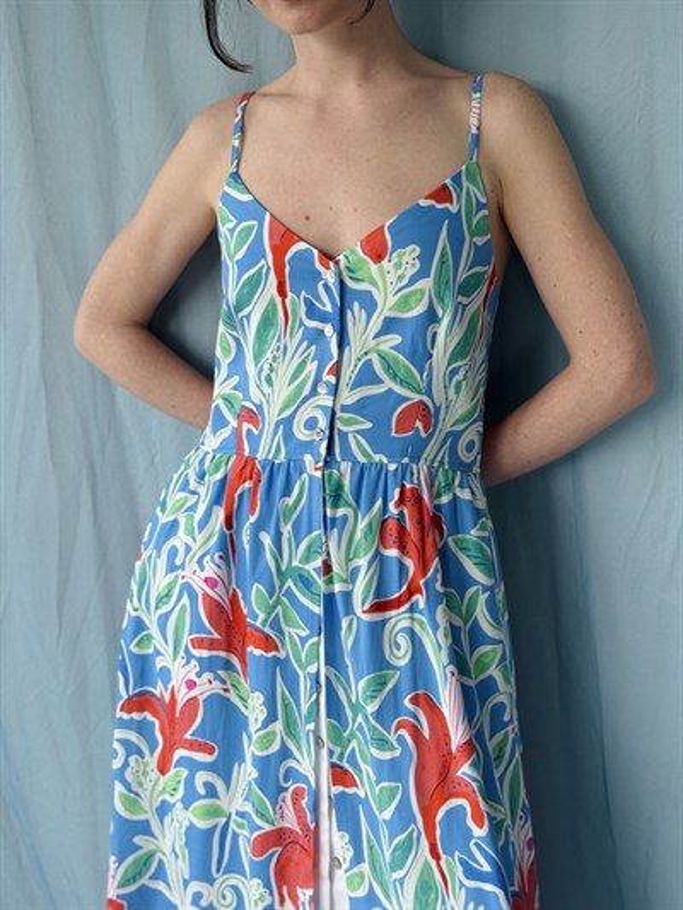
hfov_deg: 30.3
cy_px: 455
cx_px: 342
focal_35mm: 48
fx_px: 1262
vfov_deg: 39.6
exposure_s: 1/328
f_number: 1.78
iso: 64
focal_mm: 6.76
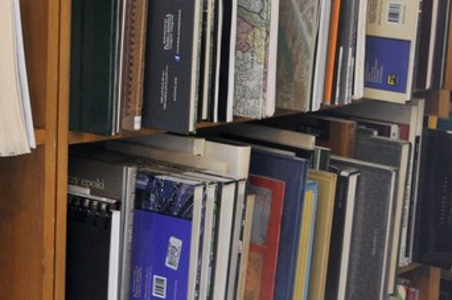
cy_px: 44
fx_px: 1429
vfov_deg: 11.9
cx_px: 28
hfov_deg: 17.6
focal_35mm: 114
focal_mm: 26
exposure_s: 1/30
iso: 640
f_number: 5
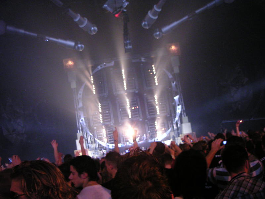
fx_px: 291
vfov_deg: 37.7
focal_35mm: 38
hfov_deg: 49.0
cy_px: 100
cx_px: 132
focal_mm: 6
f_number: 2.8
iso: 200
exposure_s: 1/30
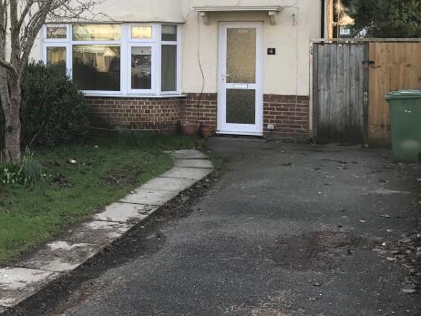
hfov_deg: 30.4
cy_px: 65
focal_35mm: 62
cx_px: 85
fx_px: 754
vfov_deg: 23.3
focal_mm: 3.99
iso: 20
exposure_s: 1/541
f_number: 1.8
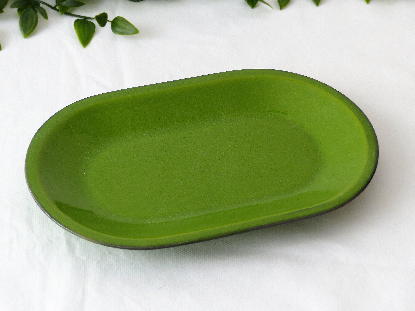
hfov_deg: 17.0
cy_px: 156
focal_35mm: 116
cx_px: 208
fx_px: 1391
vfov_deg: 12.8
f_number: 2.8
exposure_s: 1/60
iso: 200
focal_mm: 19.2
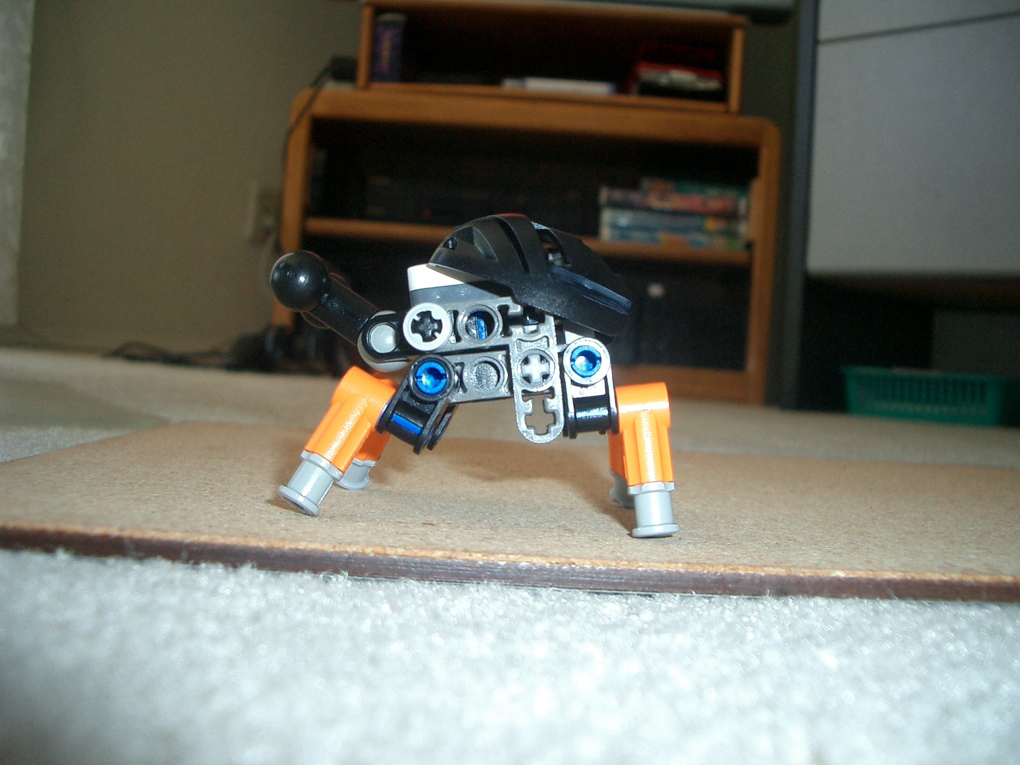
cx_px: 510
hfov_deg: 52.6
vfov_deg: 40.7
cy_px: 382
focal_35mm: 35
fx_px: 1031
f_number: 2.6
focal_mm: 5.8
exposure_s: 1/40
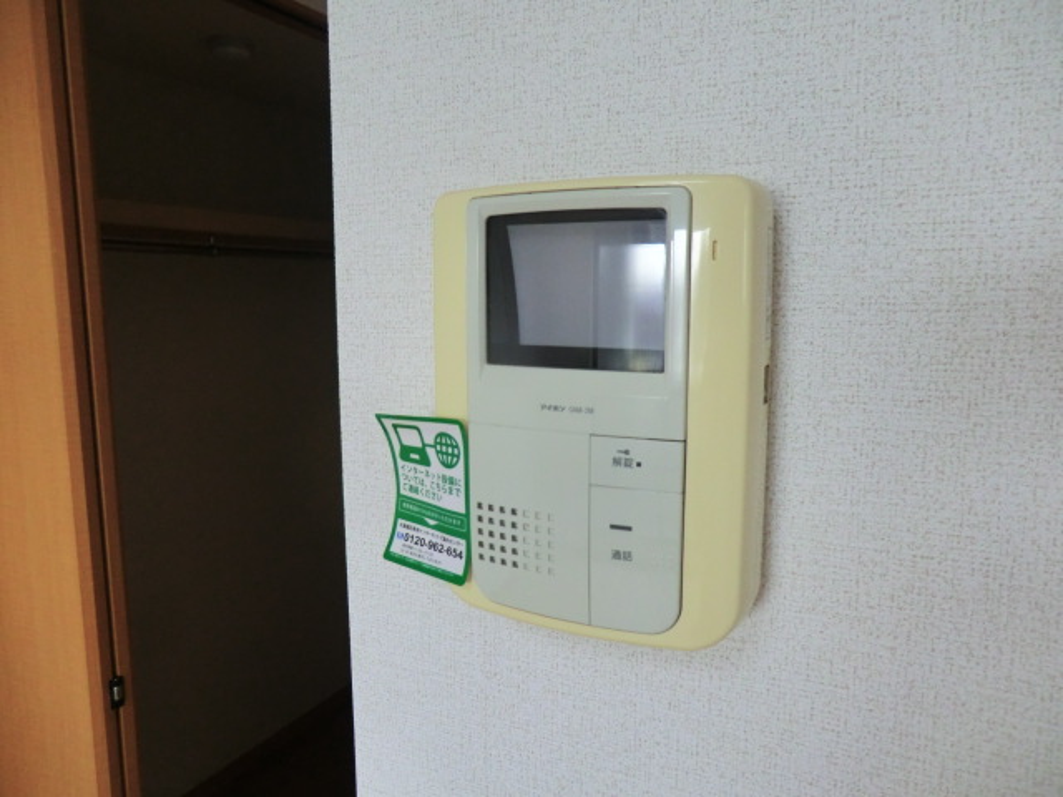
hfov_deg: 71.6
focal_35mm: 24
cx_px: 532
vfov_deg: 56.8
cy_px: 398
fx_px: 737
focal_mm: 4.3
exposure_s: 1/60
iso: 250
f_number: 3.2
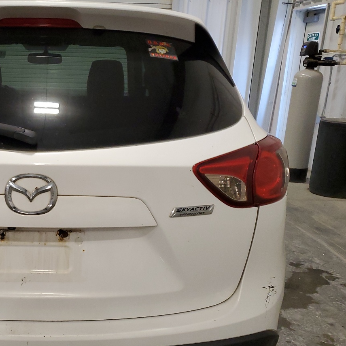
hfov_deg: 37.0
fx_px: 486
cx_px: 45
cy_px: 201
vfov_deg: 39.1
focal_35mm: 43
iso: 203
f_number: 1.5
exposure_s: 1/60.2
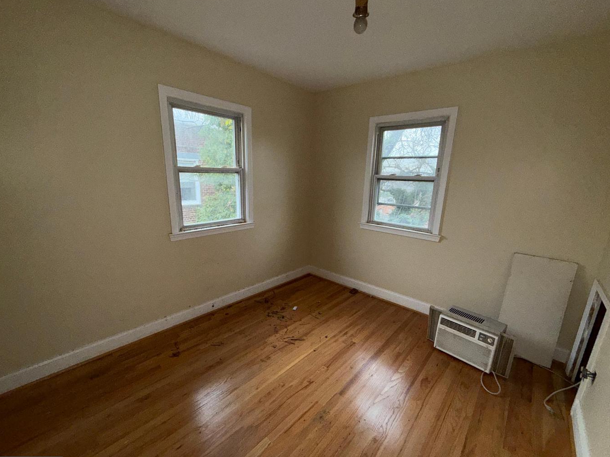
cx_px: 310
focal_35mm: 15
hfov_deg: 98.2
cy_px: 238
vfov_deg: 81.7
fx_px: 264
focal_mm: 2.22
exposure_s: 1/79
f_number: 2.2
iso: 80
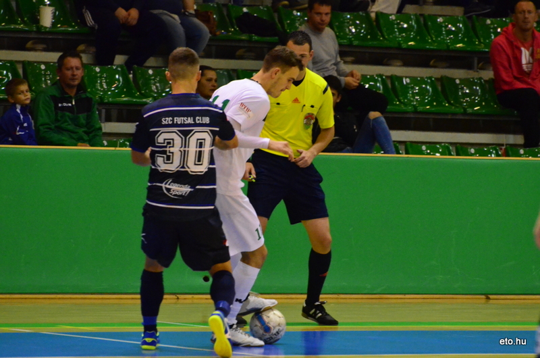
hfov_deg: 6.3
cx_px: 270
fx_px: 4940
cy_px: 179
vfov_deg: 4.1
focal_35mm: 330
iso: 6400
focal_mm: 220
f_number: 5.6
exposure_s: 1/400
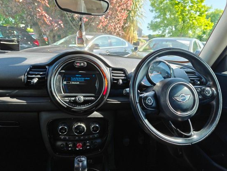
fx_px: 171
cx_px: 120
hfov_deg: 67.2
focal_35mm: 26
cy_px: 83
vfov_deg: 53.1
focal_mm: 6.06
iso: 80
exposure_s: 1/100
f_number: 1.7
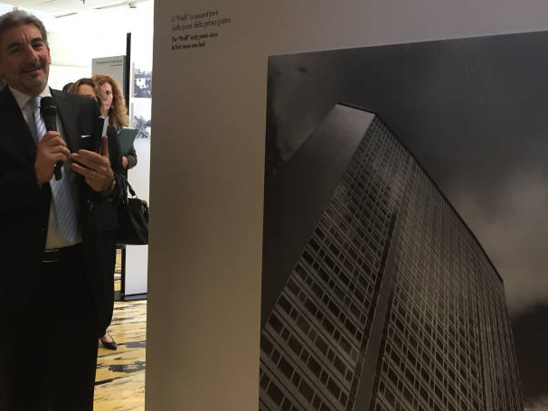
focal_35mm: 49
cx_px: 96
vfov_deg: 29.6
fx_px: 776
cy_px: 159
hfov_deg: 37.3
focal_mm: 4.15
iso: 100
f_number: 2.2
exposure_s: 1/33
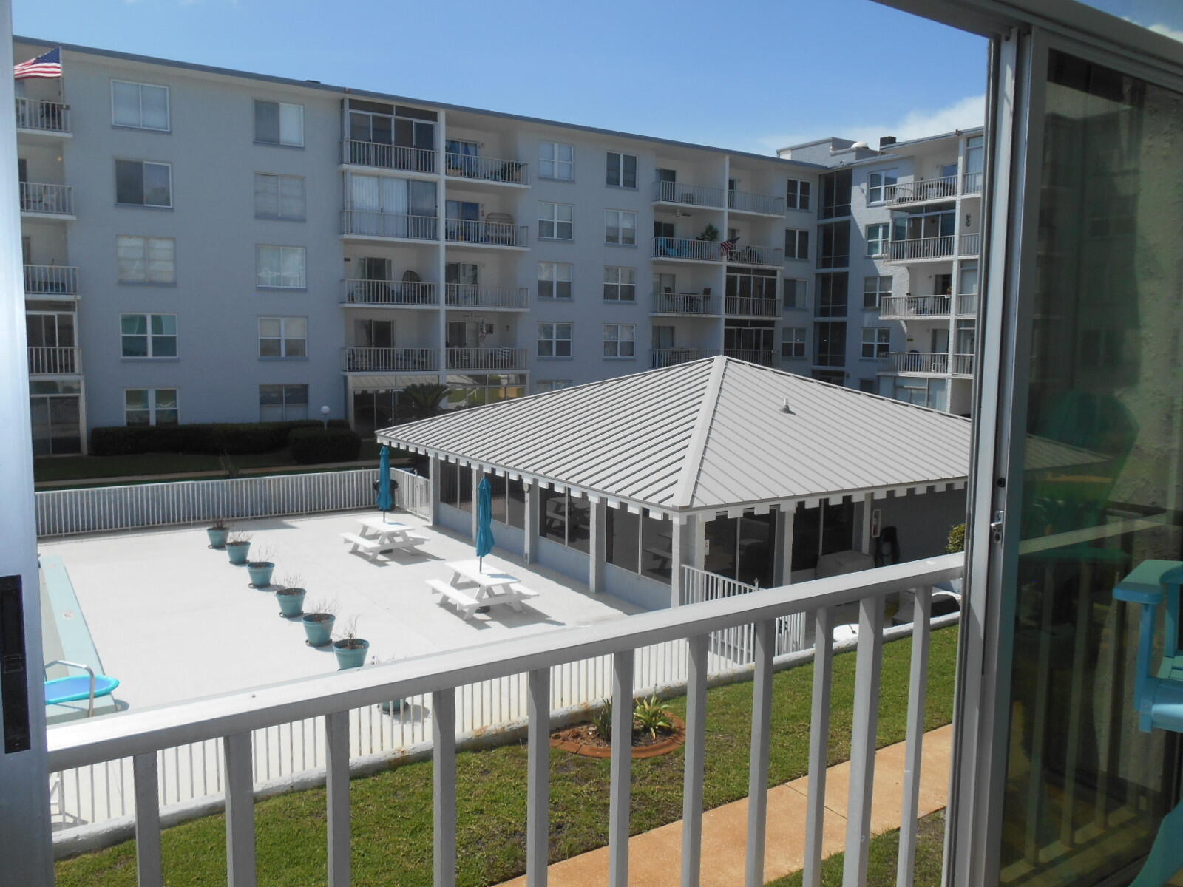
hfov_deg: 67.3
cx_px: 592
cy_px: 444
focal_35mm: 26
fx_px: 889
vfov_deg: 53.1
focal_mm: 4.7
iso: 80
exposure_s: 1/1250
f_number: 3.4
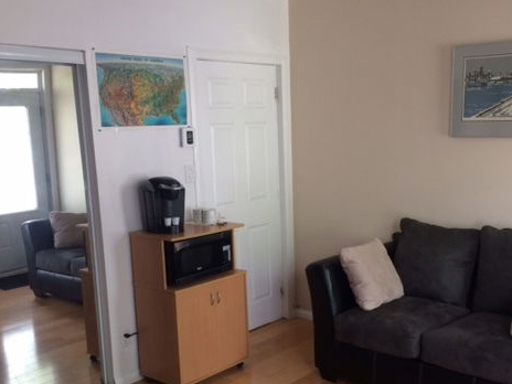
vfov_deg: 35.9
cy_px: 227
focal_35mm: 40
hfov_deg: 46.7
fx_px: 592
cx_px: 289
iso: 80
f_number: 2.2
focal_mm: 4.15
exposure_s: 1/30
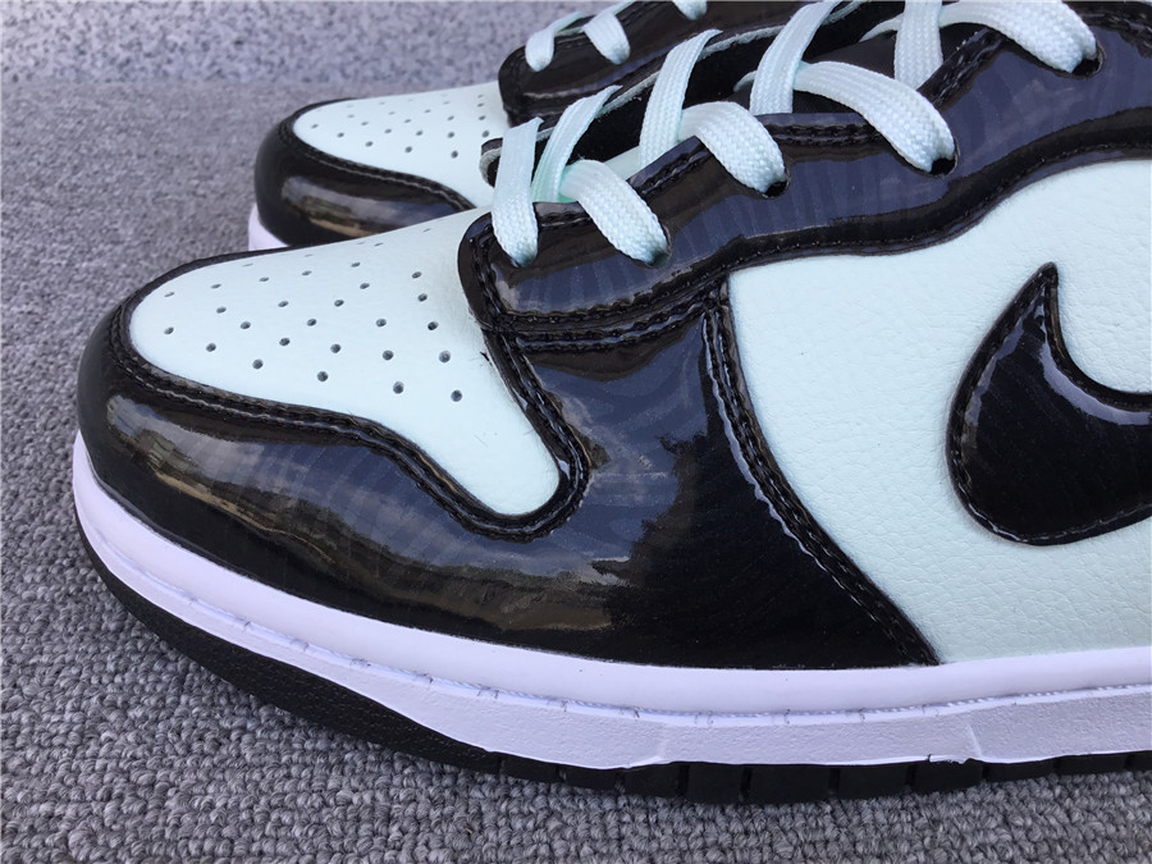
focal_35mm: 31
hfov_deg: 58.4
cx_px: 576
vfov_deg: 45.4
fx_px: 1032
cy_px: 432
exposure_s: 1/297
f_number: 2.4
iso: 25
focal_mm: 3.3
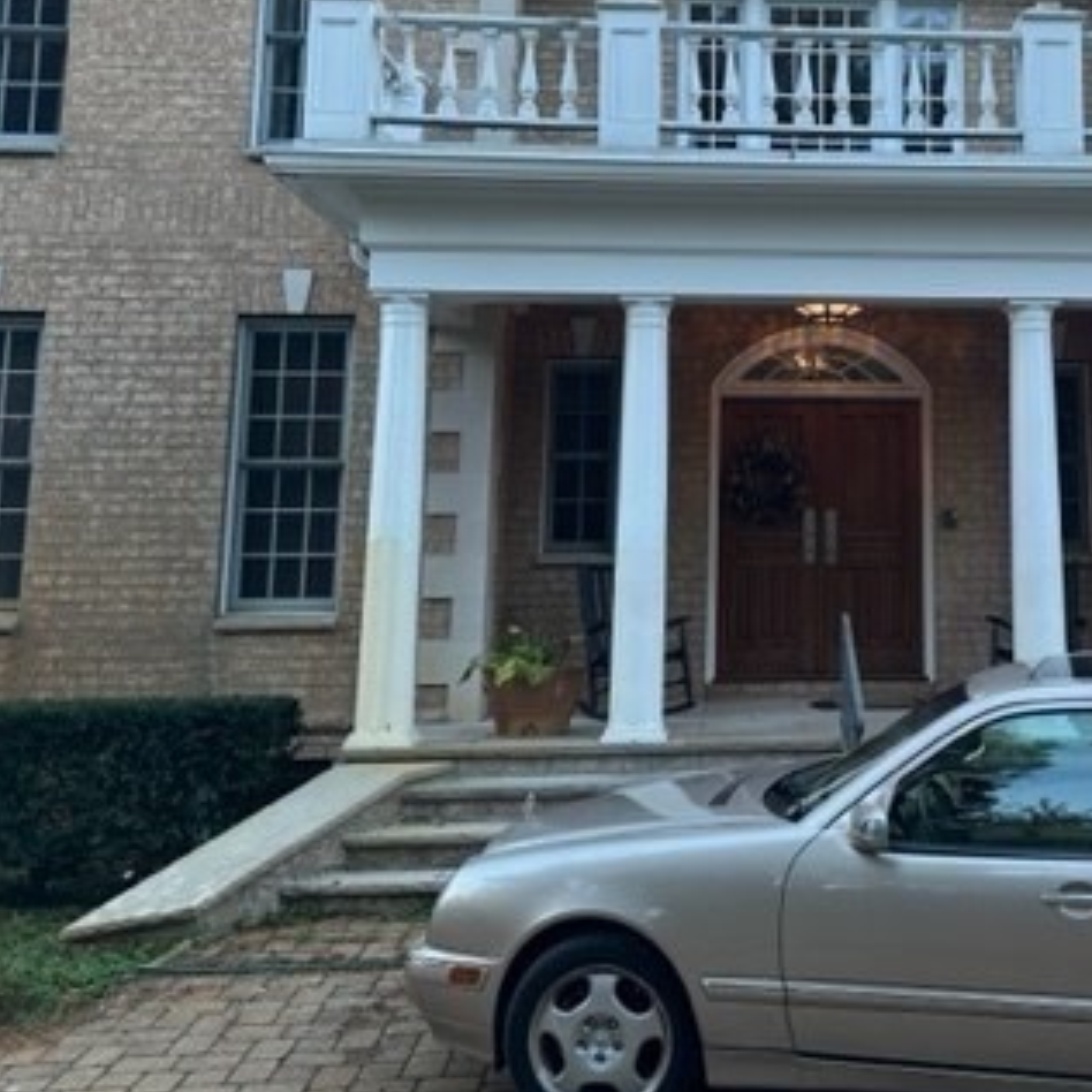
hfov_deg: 38.0
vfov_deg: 38.4
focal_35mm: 43
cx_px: 847
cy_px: 304
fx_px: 1535
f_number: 1.78
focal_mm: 6.86
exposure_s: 1/201
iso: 80
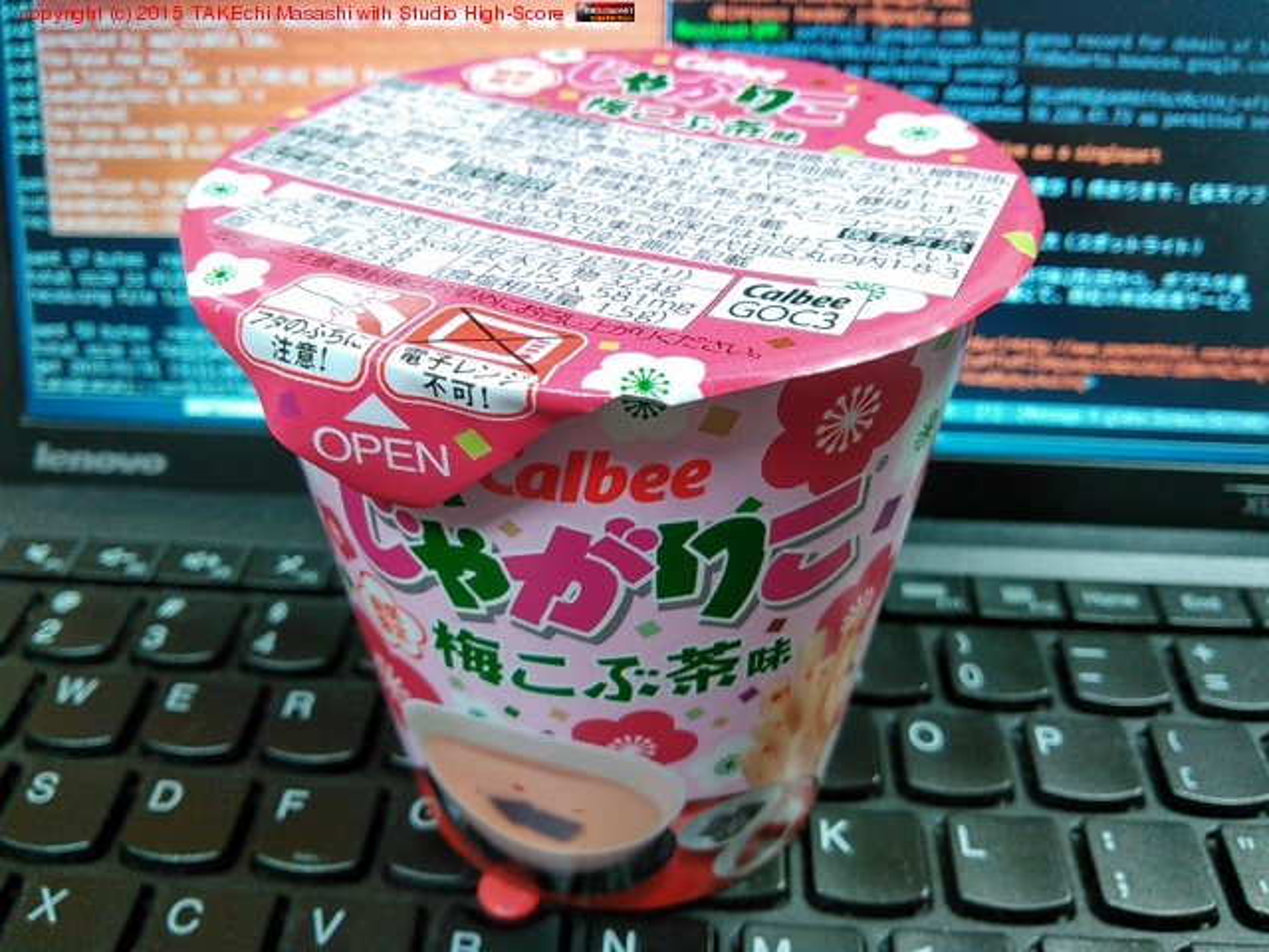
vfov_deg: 46.8
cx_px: 634
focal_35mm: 30
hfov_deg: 60.0
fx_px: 1100
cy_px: 476
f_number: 2.4
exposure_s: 1/15.1
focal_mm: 4
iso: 500
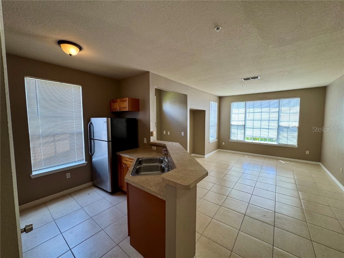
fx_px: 139
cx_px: 172
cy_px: 129
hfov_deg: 102.1
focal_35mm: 14
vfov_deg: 85.7
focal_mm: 2.22
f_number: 2.2
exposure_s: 1/120
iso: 125
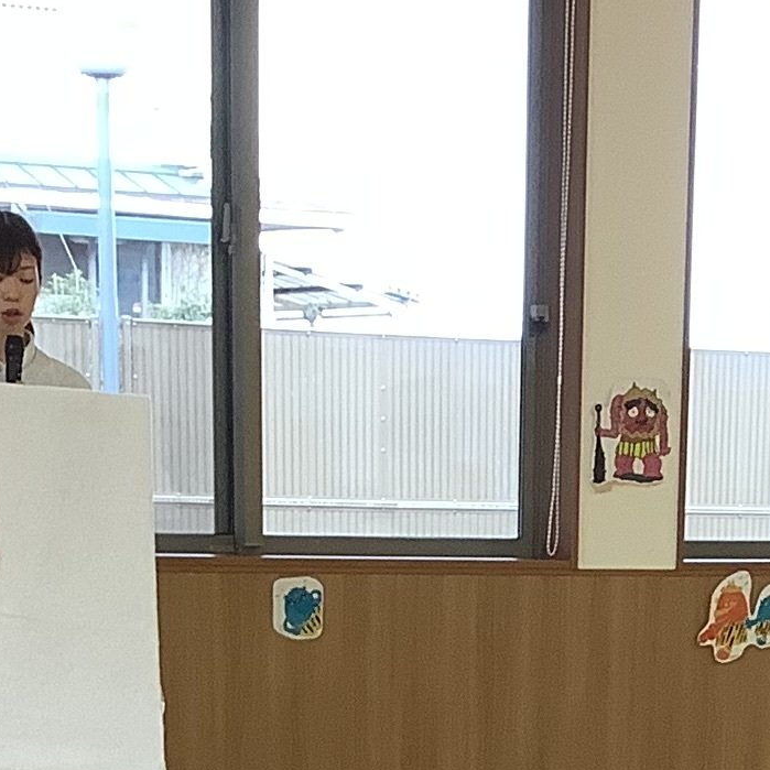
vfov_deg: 12.7
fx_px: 3221
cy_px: 1276
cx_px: 628
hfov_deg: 13.6
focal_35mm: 128
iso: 80
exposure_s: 1/60
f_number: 2.4
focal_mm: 3.3
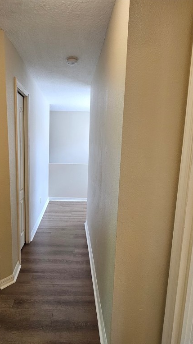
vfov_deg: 89.6
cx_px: 73
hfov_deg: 57.7
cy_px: 173
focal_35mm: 19
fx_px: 173
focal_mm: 2.2
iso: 160
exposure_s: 1/60
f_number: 2.2
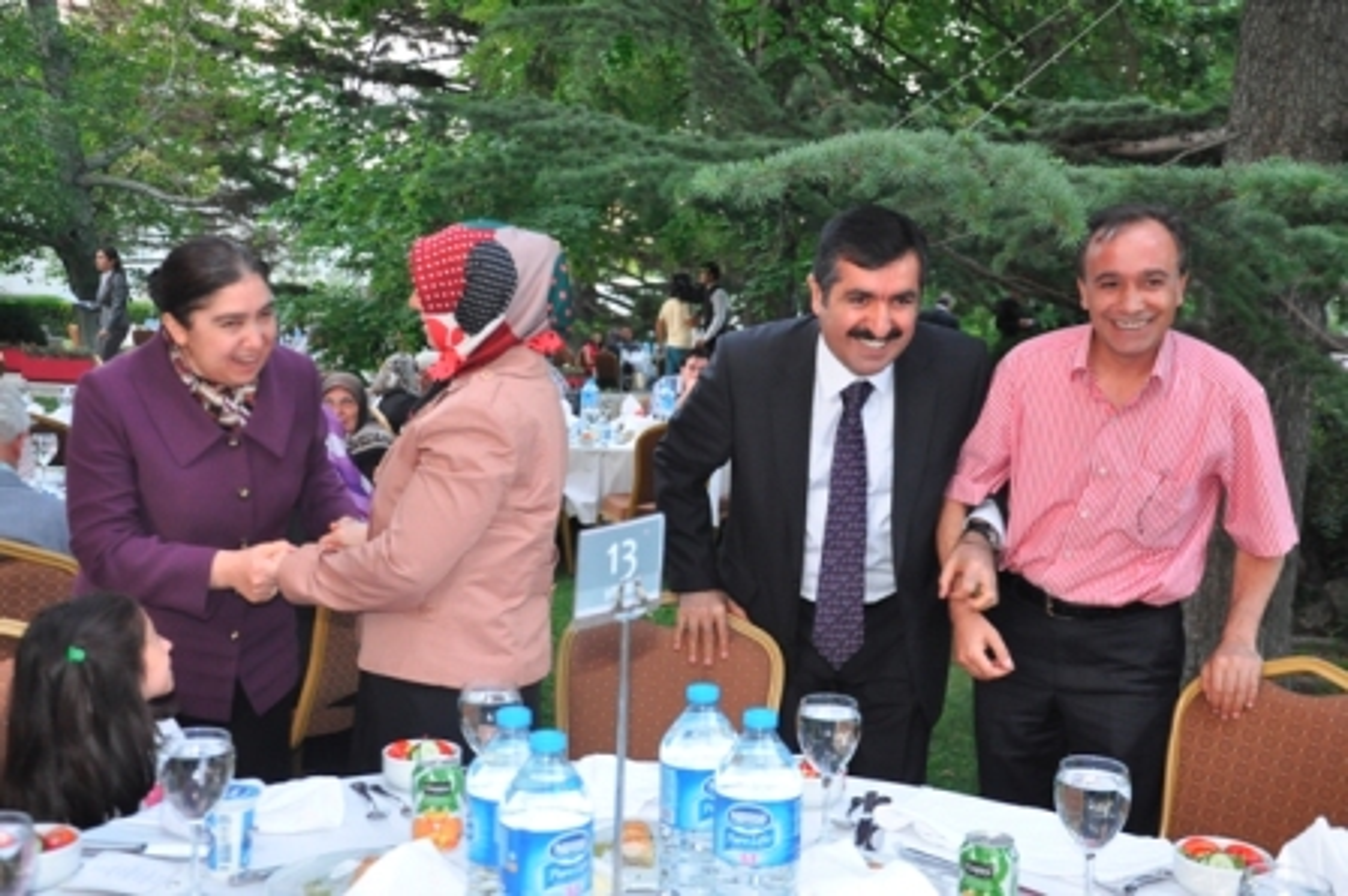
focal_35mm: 42
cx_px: 674
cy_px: 448
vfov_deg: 31.8
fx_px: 1571
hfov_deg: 46.4
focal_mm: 28
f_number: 5
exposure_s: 1/60
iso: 1600
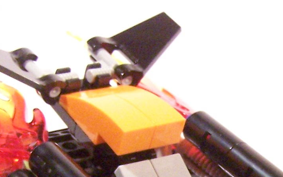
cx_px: 308
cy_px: 255
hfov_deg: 14.1
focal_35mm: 145
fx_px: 1118
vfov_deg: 8.8
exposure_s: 1/30
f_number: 3.6
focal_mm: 6.3
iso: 400
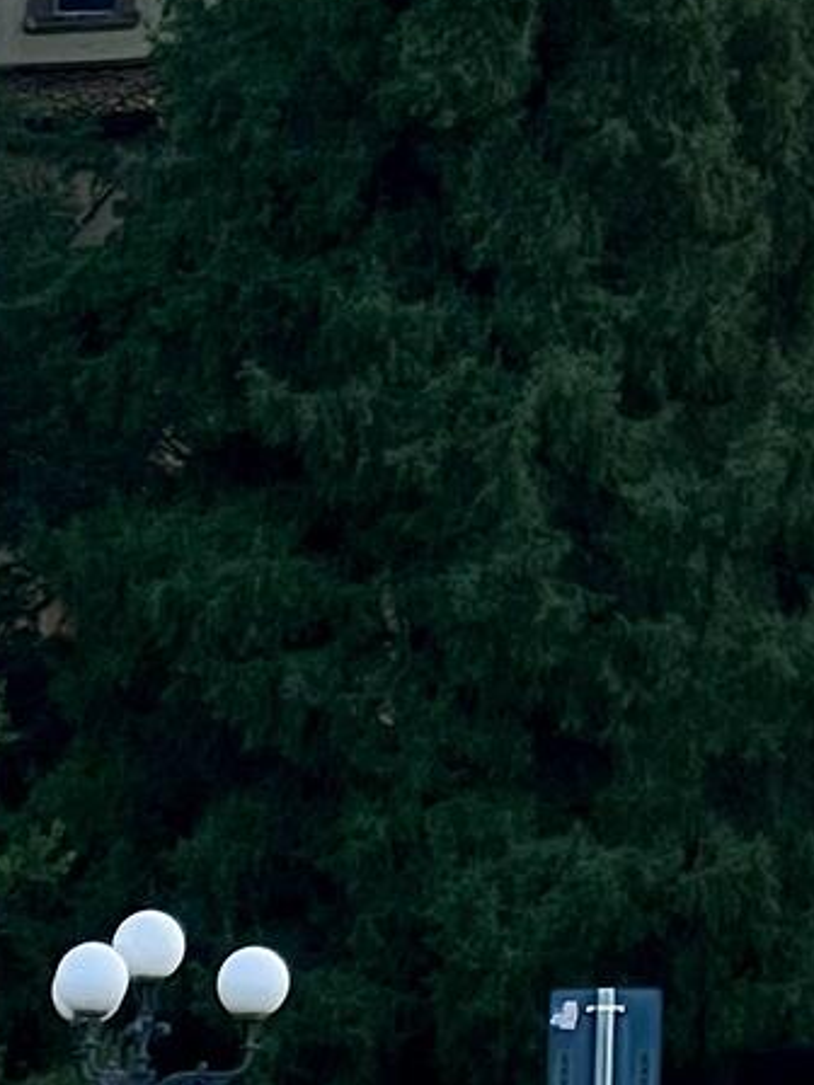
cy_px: -618
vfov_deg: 5.6
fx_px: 11036
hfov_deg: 4.2
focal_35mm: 352
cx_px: 1829
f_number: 2.8
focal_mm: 9
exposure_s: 1/314
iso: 32
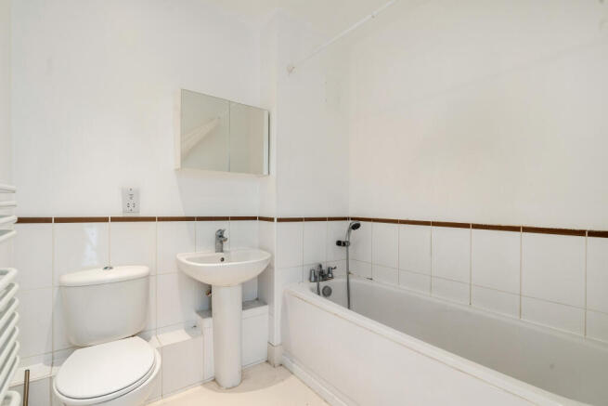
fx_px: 270
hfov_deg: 96.7
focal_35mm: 16
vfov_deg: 73.8
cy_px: 203
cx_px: 304
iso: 640
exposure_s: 1/8
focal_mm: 16
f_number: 8
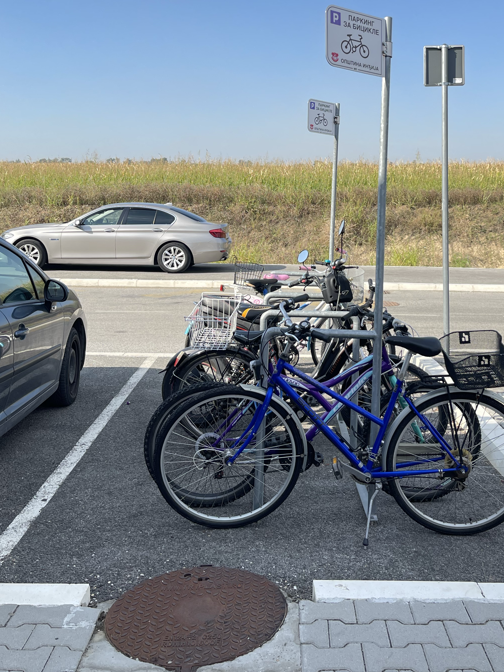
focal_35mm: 39
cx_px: 311
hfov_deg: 36.6
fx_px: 757
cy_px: 194
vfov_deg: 46.6
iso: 32
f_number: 1.6
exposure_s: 1/1339
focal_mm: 5.1
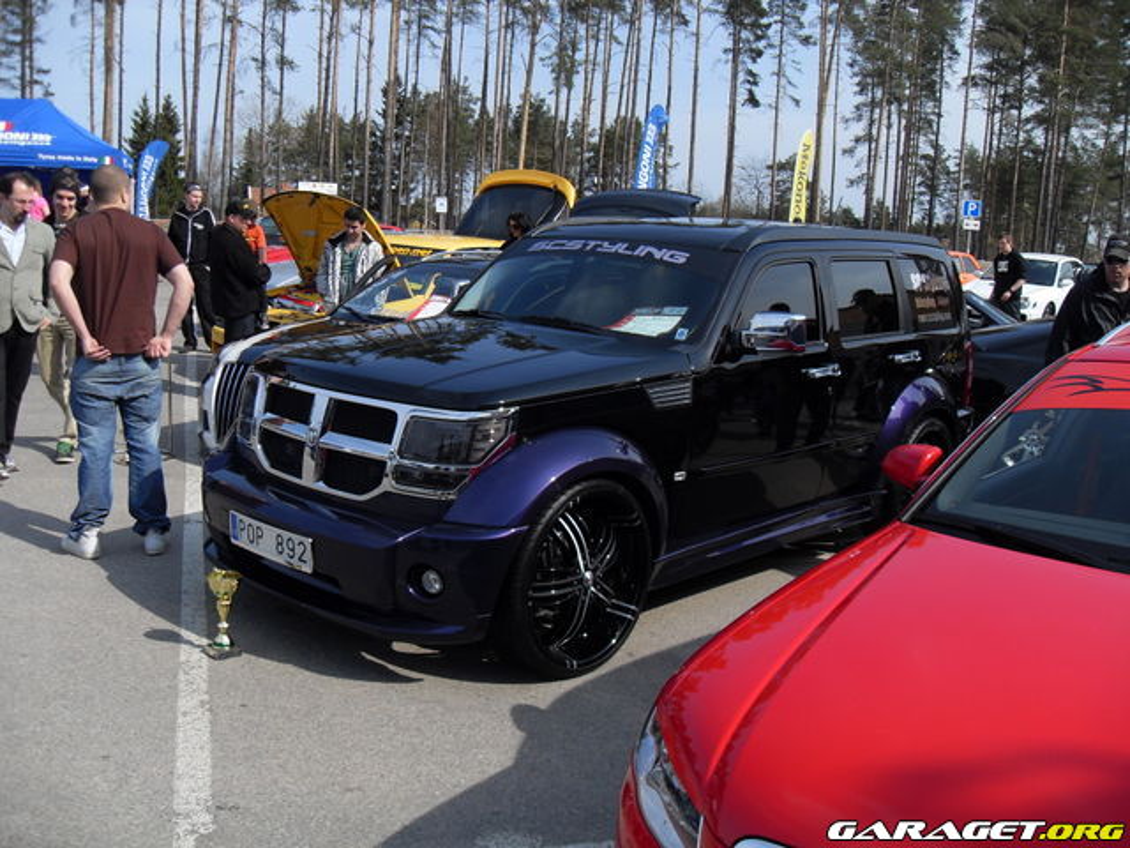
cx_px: 565
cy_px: 424
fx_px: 1110
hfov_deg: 54.0
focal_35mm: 34
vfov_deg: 41.8
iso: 80
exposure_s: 1/180
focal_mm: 6.3
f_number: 7
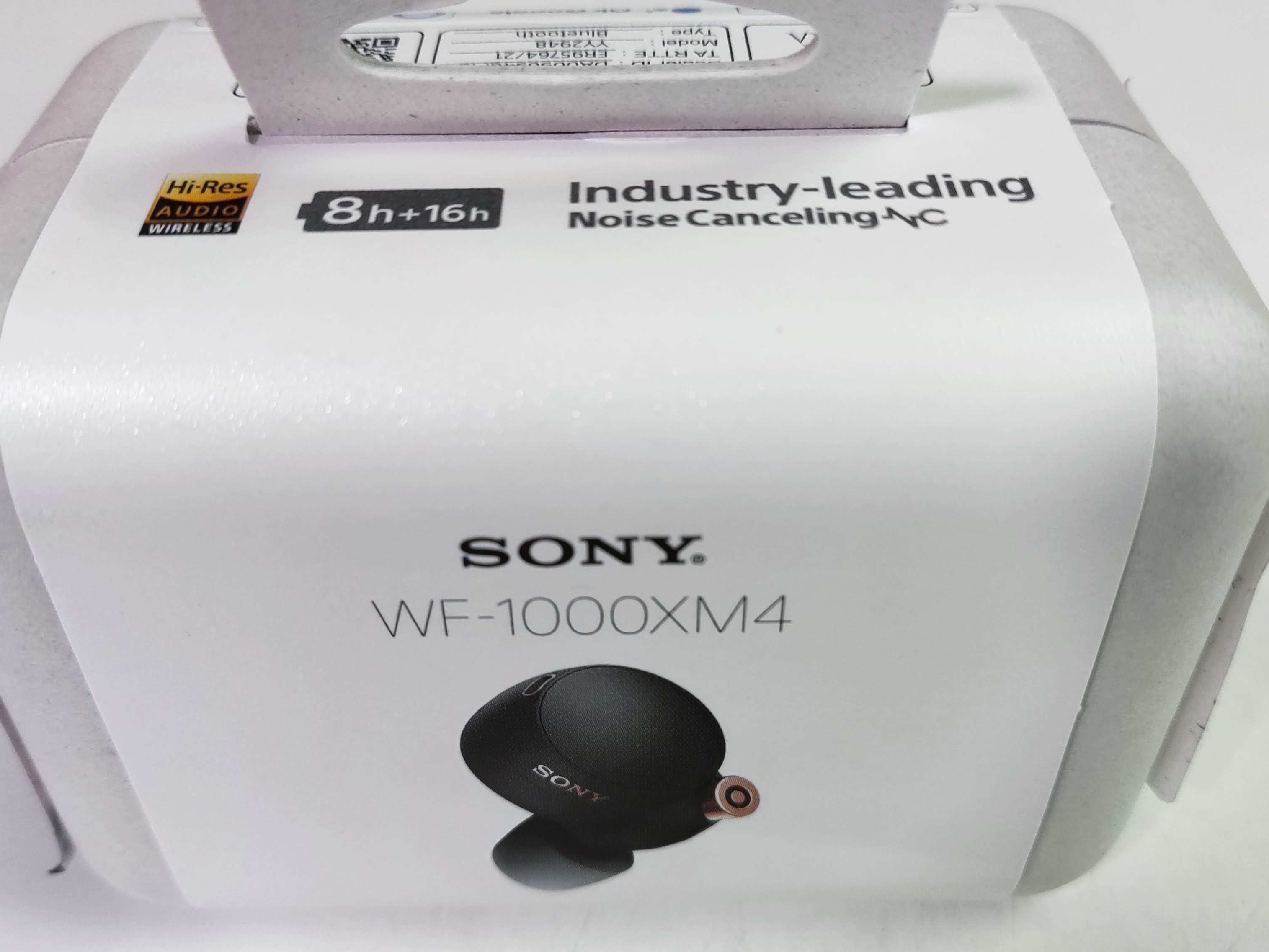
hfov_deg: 55.3
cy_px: 501
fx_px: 1210
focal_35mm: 33
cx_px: 608
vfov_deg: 42.9
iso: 609
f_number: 1.79
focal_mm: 4.71
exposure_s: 1/50
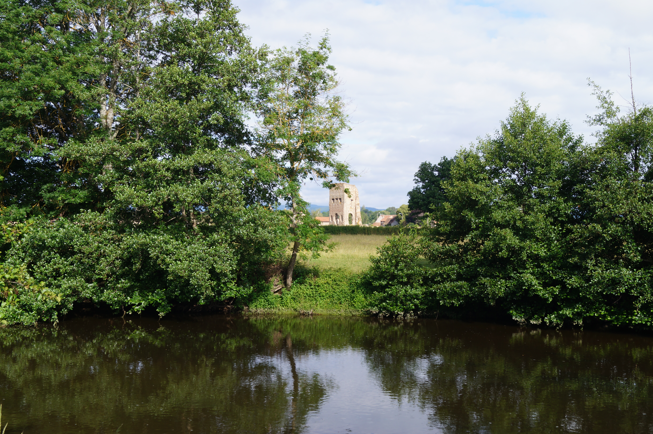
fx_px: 761
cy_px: 217
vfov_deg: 31.8
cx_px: 326
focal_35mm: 42
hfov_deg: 46.4
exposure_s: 1/100
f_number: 11
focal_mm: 28
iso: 100
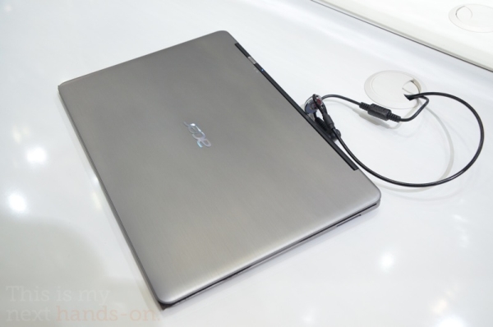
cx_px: 246
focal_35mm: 39
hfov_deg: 49.6
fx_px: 533
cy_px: 164
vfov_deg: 34.1
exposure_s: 1/125
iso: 800
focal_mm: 26
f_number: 5.6
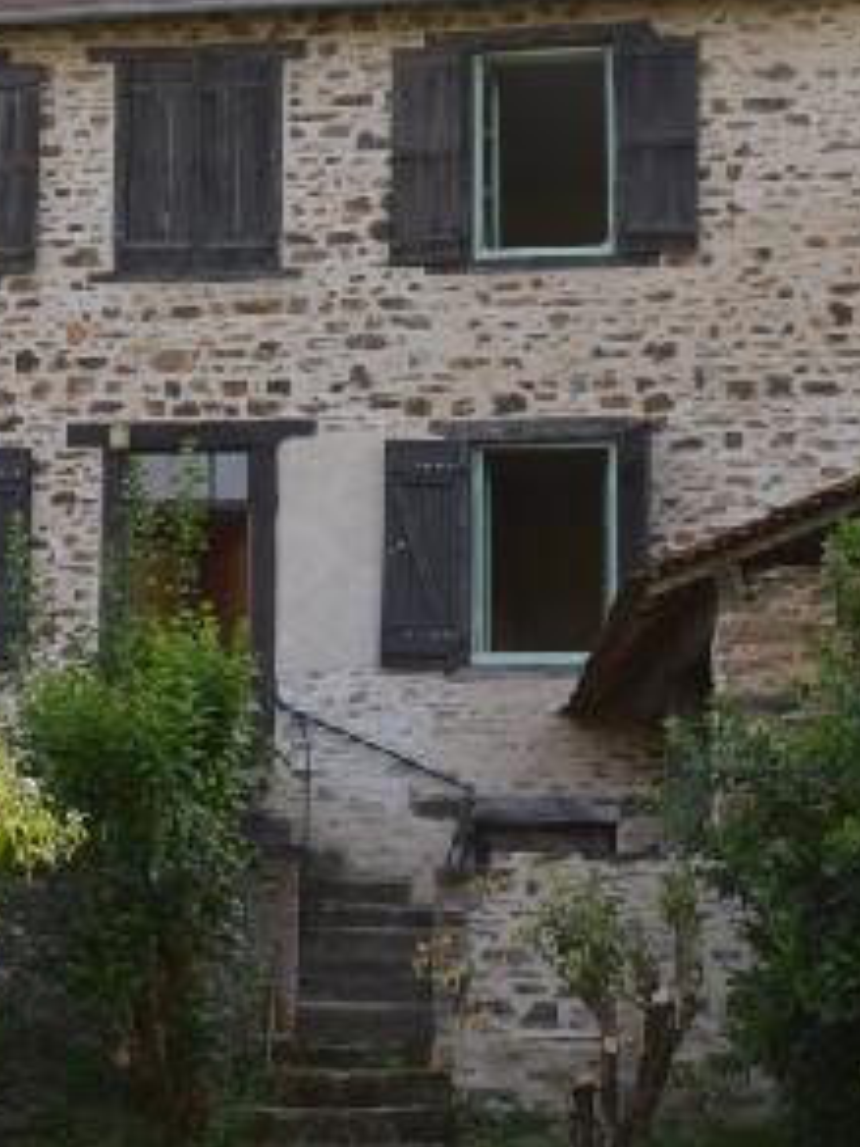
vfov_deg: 21.5
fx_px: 3014
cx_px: 67
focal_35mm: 91
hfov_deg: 16.0
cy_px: 733
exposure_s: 1/160
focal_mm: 18
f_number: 6.3
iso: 100
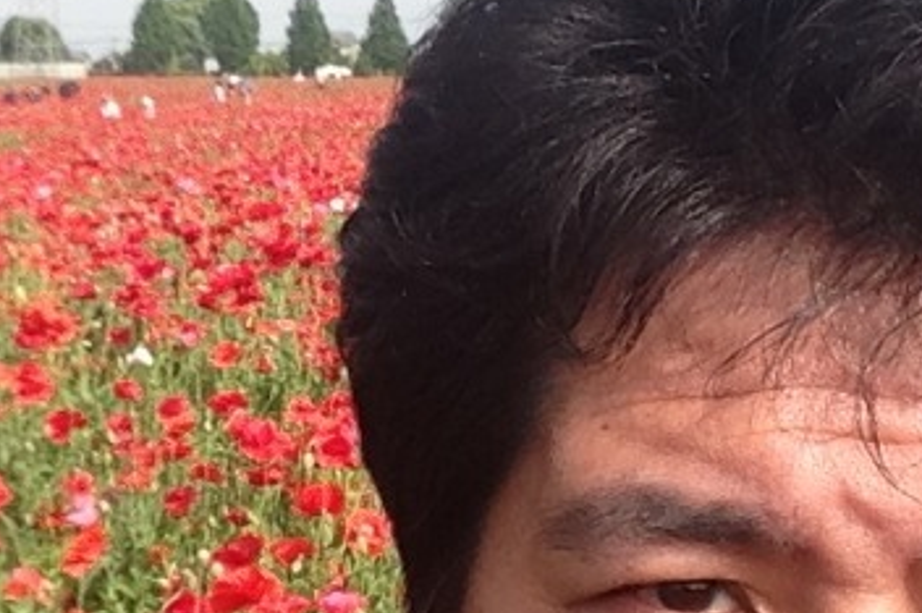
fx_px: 2712
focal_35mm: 106
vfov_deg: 12.9
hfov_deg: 19.1
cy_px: 380
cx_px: 165
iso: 32
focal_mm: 2.18
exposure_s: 1/883
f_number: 2.4
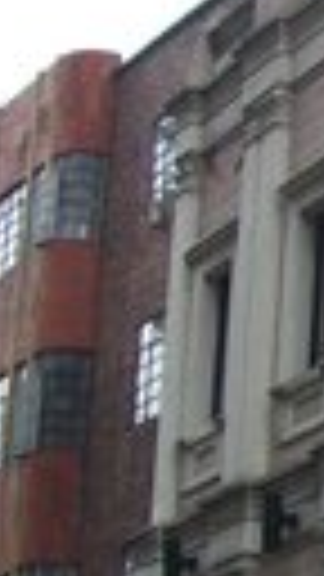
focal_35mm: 174
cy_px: 446
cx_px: 1022
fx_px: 2658
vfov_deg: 12.3
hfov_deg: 6.3
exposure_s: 1/320
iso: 80
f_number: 2.9
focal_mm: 5.7
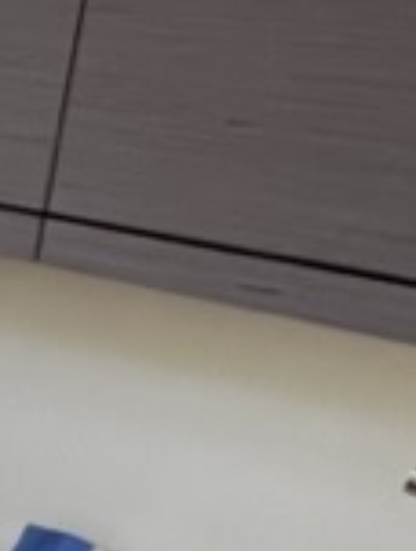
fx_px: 1404
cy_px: 405
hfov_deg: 12.9
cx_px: -582
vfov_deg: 22.0
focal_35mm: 88
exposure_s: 1/62
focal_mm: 1.57
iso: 250
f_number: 1.8
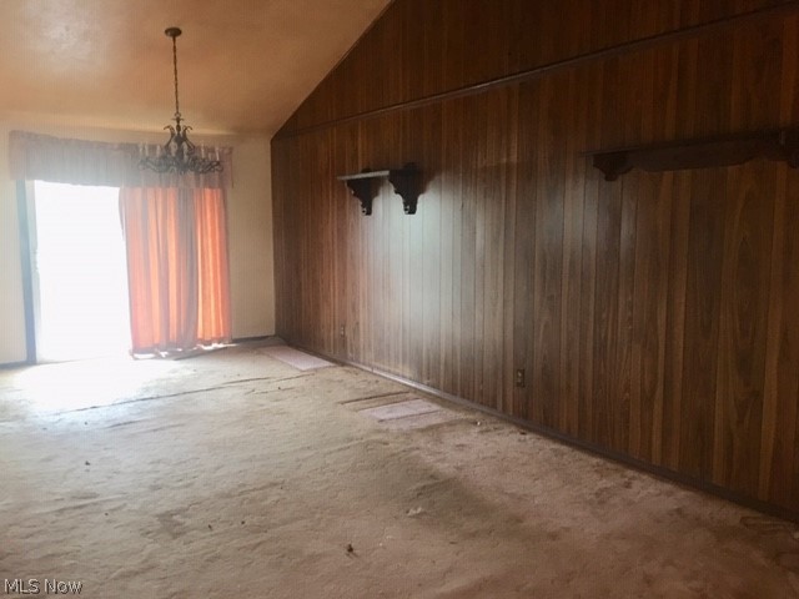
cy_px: 300
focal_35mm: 29
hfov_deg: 61.7
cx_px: 400
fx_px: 669
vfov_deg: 48.2
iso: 50
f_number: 2.2
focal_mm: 4.15
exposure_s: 1/4
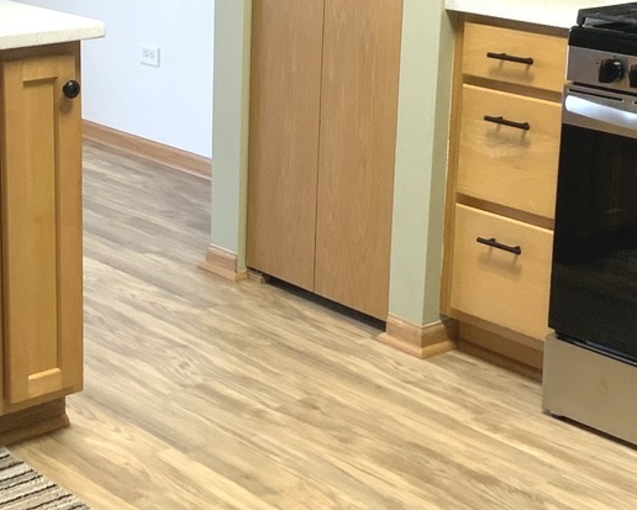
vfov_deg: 19.3
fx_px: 1490
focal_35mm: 79
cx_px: 214
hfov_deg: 24.0
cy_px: 143
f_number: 1.8
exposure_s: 1/60
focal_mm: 3
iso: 64
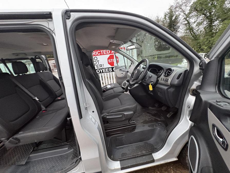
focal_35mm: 14
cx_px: 115
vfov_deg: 85.7
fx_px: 93
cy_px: 86
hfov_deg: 102.1
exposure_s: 1/60
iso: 500
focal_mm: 2.22
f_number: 2.2
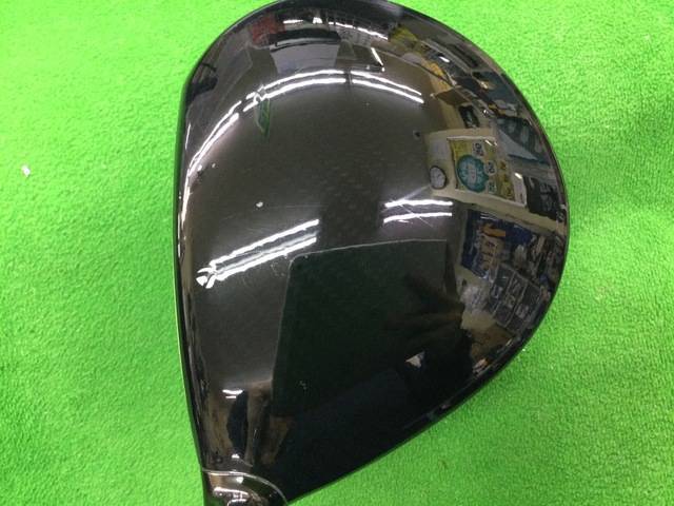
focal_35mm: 31
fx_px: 604
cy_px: 253
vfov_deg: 45.4
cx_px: 337
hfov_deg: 58.4
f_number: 2.4
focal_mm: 3.3
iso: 200
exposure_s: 1/24
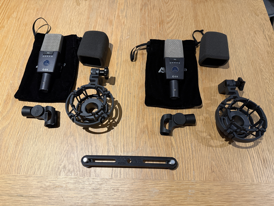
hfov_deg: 71.6
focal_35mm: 24
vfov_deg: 56.8
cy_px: 103
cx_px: 137
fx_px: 190
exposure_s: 1/50
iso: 500
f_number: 1.78
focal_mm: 6.76
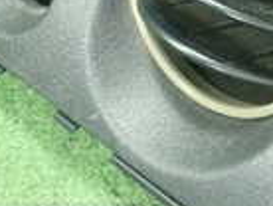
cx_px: 283
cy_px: -103
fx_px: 1027
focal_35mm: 130
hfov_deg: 14.8
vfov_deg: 11.0
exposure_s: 1/100
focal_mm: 5.5
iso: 800
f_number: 2.3
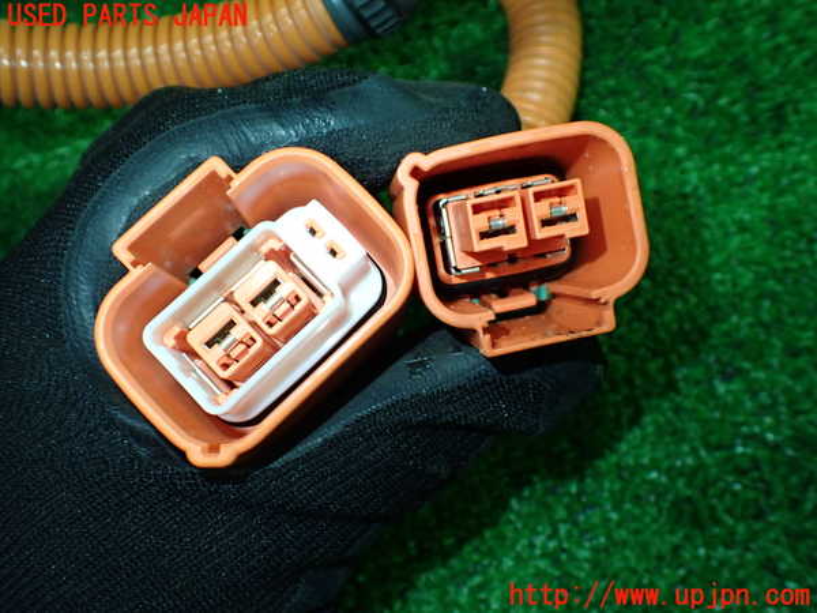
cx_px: 408
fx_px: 708
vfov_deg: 46.8
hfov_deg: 60.0
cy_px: 306
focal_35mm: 30
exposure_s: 1/125
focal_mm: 5.4
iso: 400
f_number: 2.3
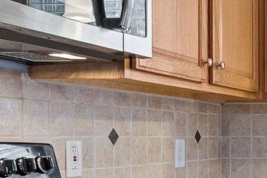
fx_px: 579
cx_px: 449
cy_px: 176
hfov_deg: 20.3
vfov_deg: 17.1
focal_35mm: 78
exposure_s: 1/1.67
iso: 400
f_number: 7.1
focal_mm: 15
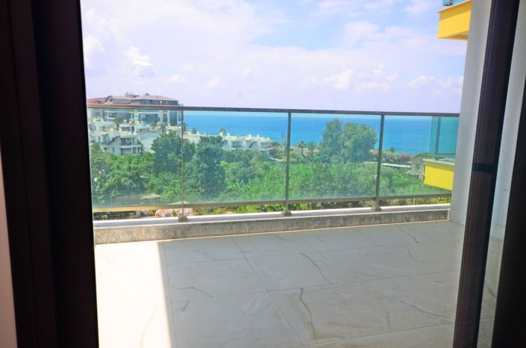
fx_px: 393
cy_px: 174
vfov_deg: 47.7
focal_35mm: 27
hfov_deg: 67.5
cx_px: 263
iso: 320
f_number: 11
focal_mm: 18
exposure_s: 1/320
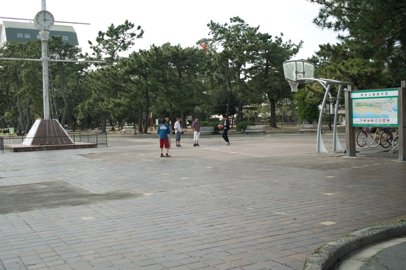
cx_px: 203
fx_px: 462
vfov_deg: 32.6
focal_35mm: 41
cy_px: 135
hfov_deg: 47.4
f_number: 2.8
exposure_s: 1/800
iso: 100
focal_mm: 24.2
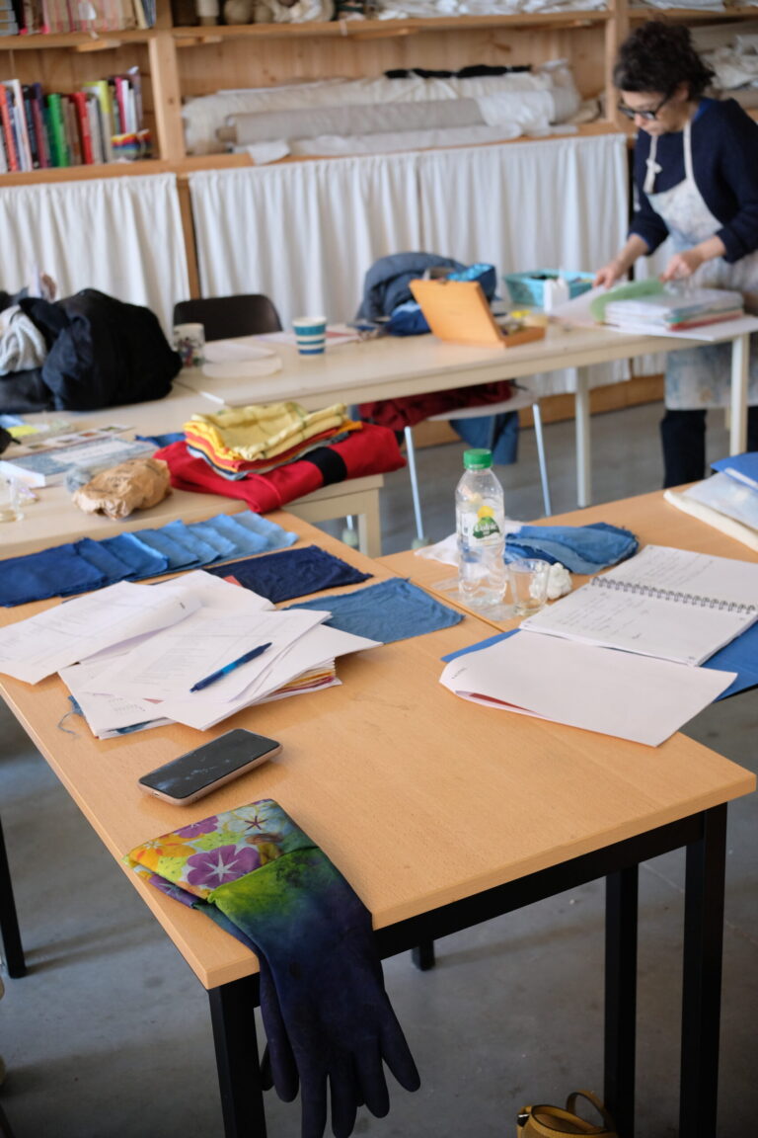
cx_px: 379
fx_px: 1295
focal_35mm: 41
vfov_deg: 47.4
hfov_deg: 32.6
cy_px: 569
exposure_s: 1/60
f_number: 4
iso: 1250
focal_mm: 27
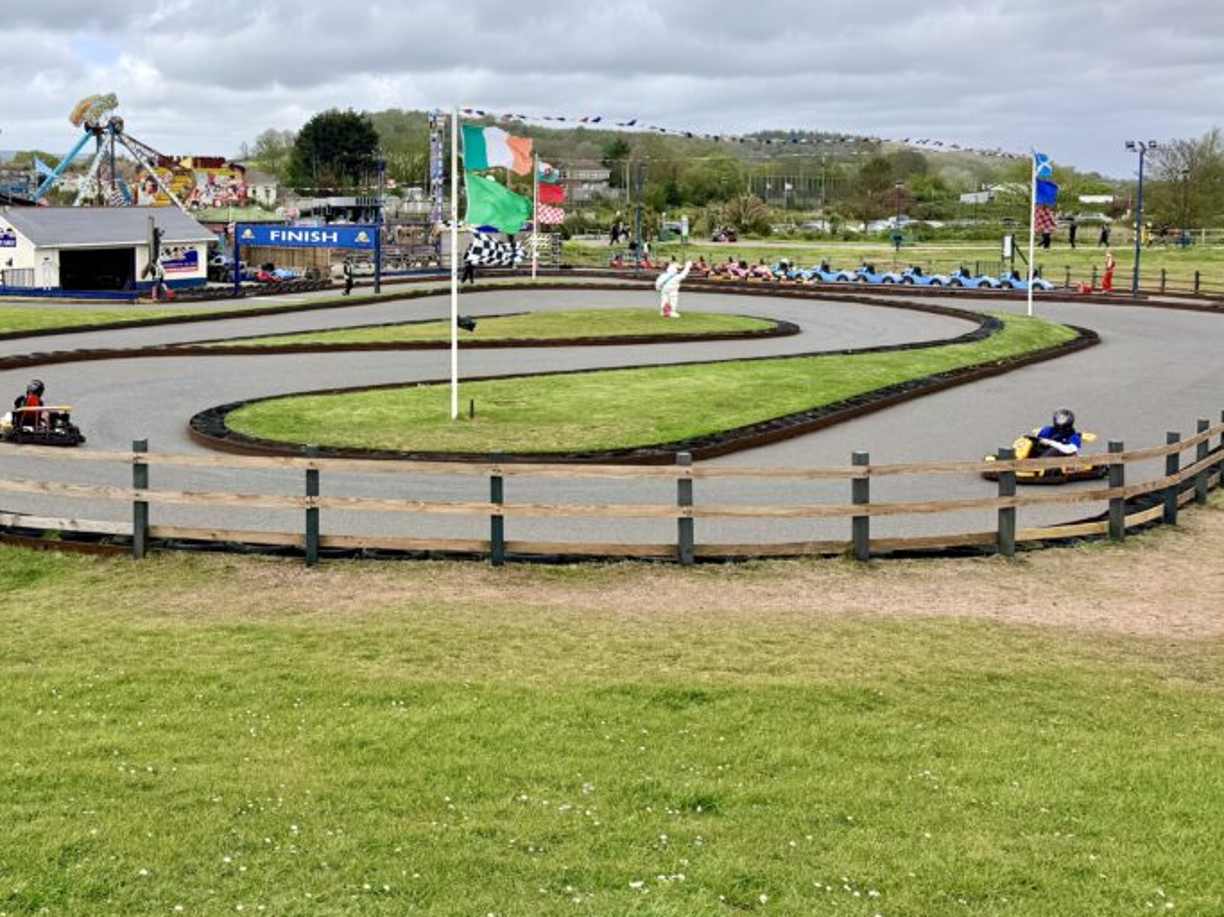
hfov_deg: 49.7
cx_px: 339
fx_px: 1273
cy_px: 267
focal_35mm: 36
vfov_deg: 38.9
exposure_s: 1/6173
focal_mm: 6.76
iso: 80
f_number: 1.78
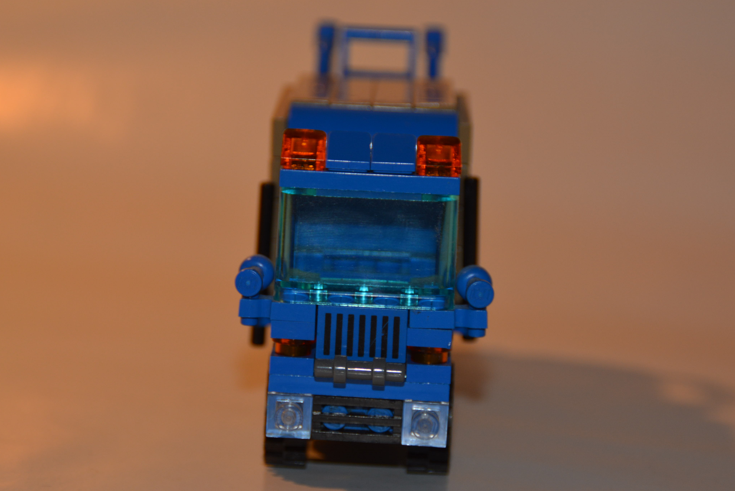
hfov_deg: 13.1
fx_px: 3197
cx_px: 353
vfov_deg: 8.8
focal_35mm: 157
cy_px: 240
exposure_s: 1/80
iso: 320
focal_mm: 95
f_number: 5.6
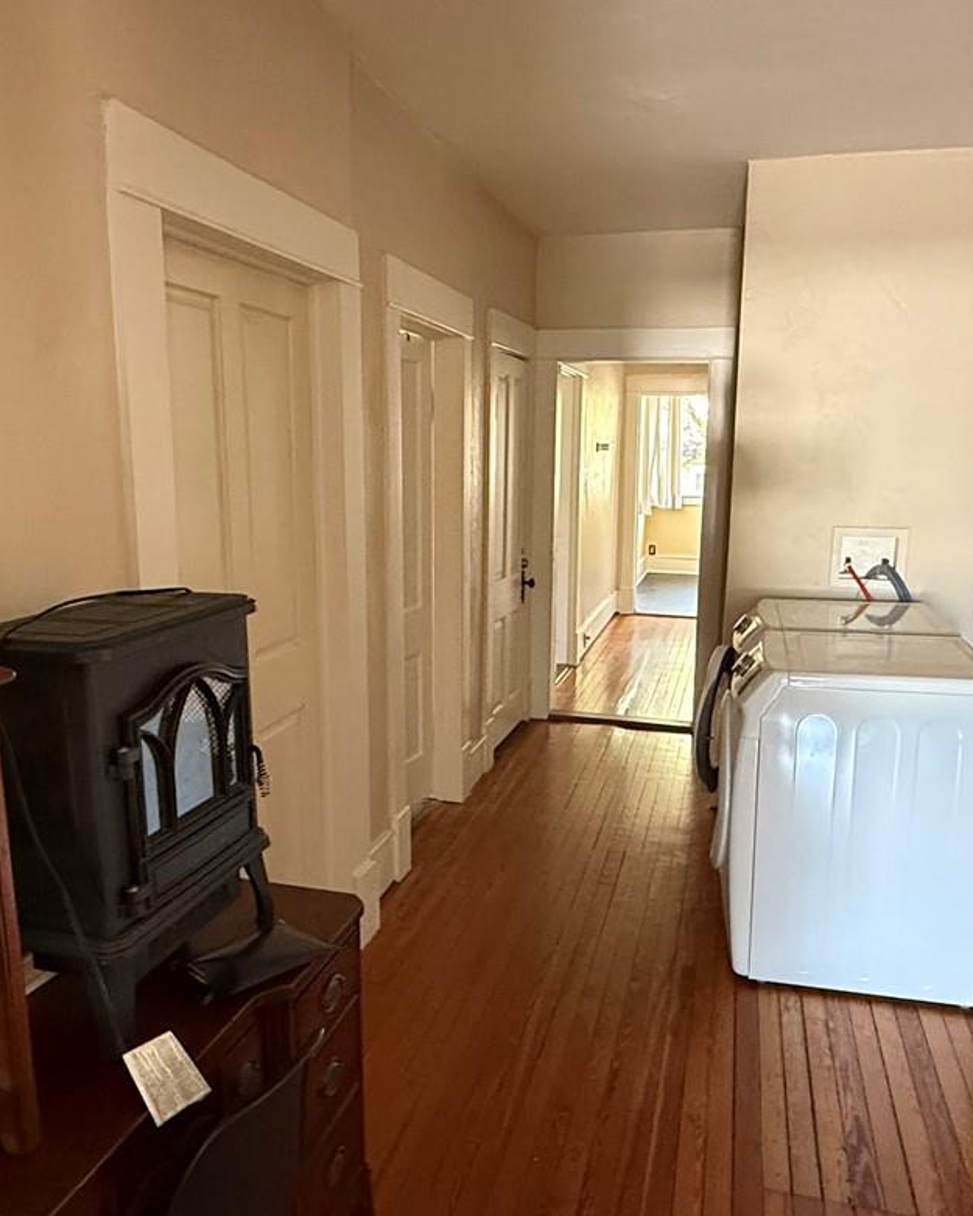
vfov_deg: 62.1
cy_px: 648
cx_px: 472
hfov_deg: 51.5
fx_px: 1008
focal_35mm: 28
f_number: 2.2
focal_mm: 2.22
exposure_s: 1/60
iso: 640
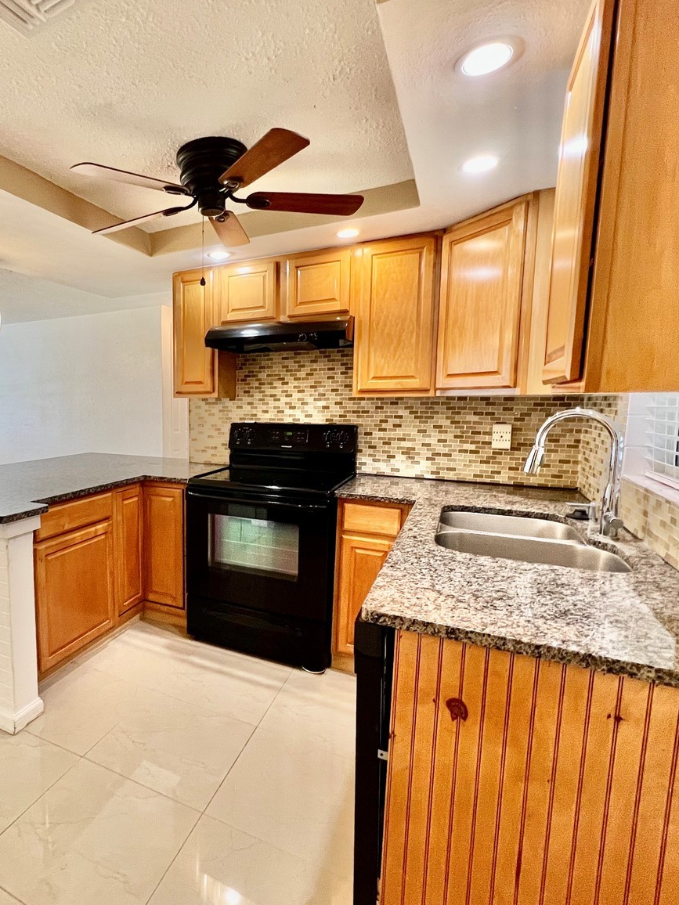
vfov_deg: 87.7
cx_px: 170
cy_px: 460
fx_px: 471
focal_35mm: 18
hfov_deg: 67.1
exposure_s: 1/120
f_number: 1.8
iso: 200
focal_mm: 1.57
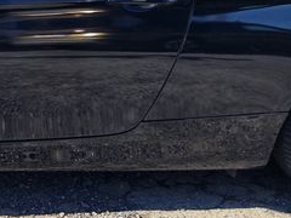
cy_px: 61
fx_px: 824
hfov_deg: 19.3
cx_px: -17
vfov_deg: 15.0
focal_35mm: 98
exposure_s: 1/940
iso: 50
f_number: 1.8
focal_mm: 5.4
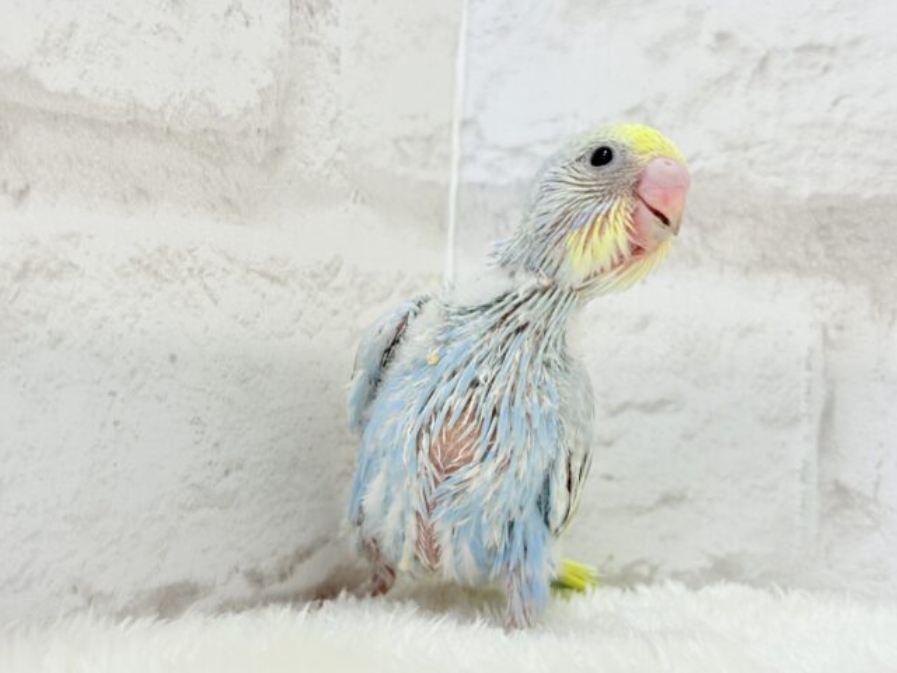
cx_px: 448
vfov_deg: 28.0
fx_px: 1347
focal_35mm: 52
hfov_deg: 36.8
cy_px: 336
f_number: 1.6
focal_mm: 5.96
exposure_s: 1/100
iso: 80
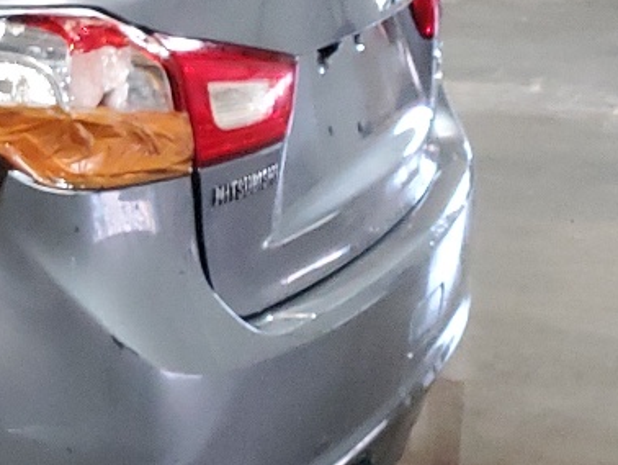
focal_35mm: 110
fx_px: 1965
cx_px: -551
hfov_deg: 15.1
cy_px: 164
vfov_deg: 13.5
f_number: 1.5
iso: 384
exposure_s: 1/60.2
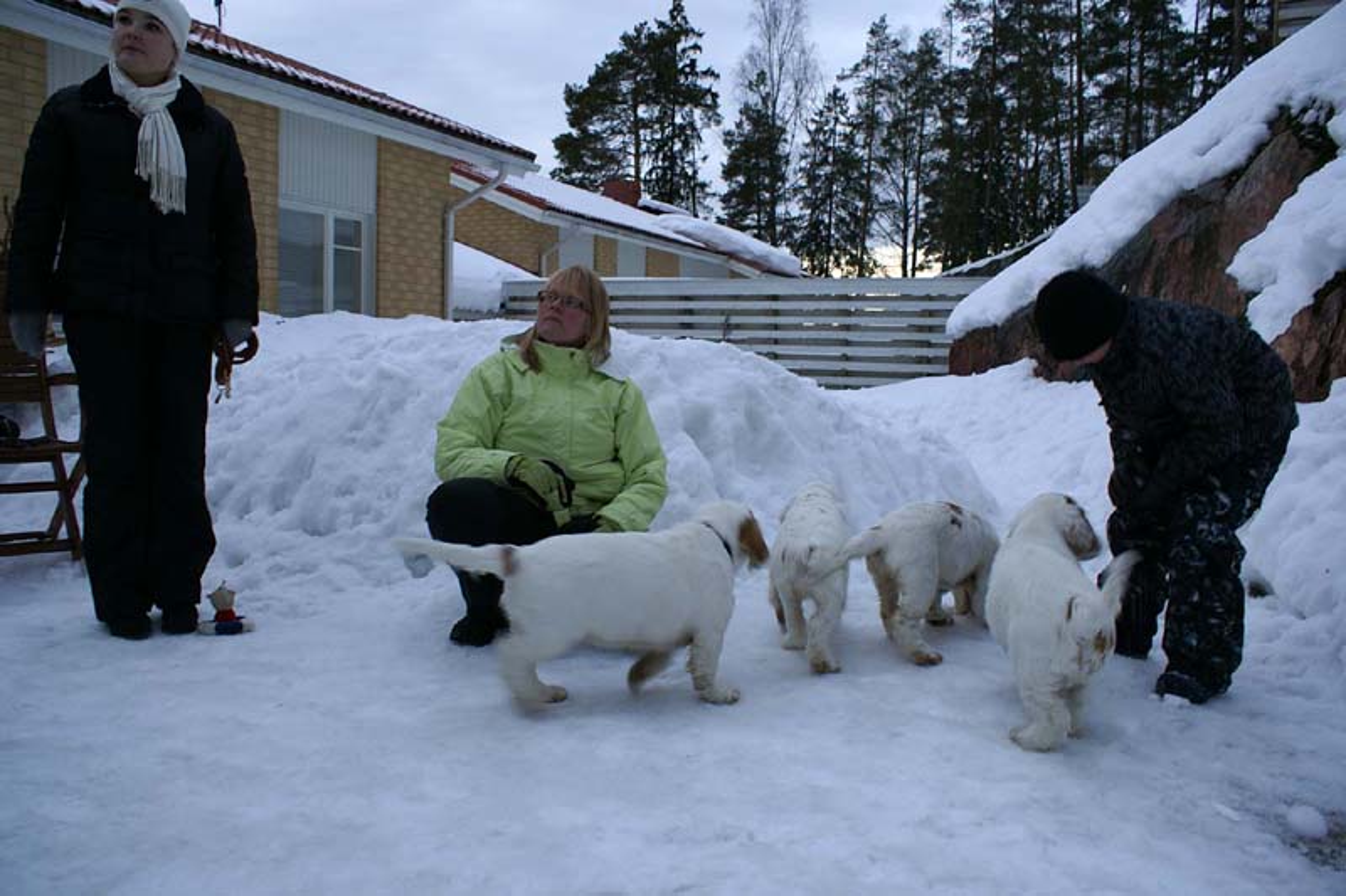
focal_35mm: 27
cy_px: 448
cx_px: 673
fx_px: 1009
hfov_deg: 67.4
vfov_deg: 47.9
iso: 100
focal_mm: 18
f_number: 4
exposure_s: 1/40
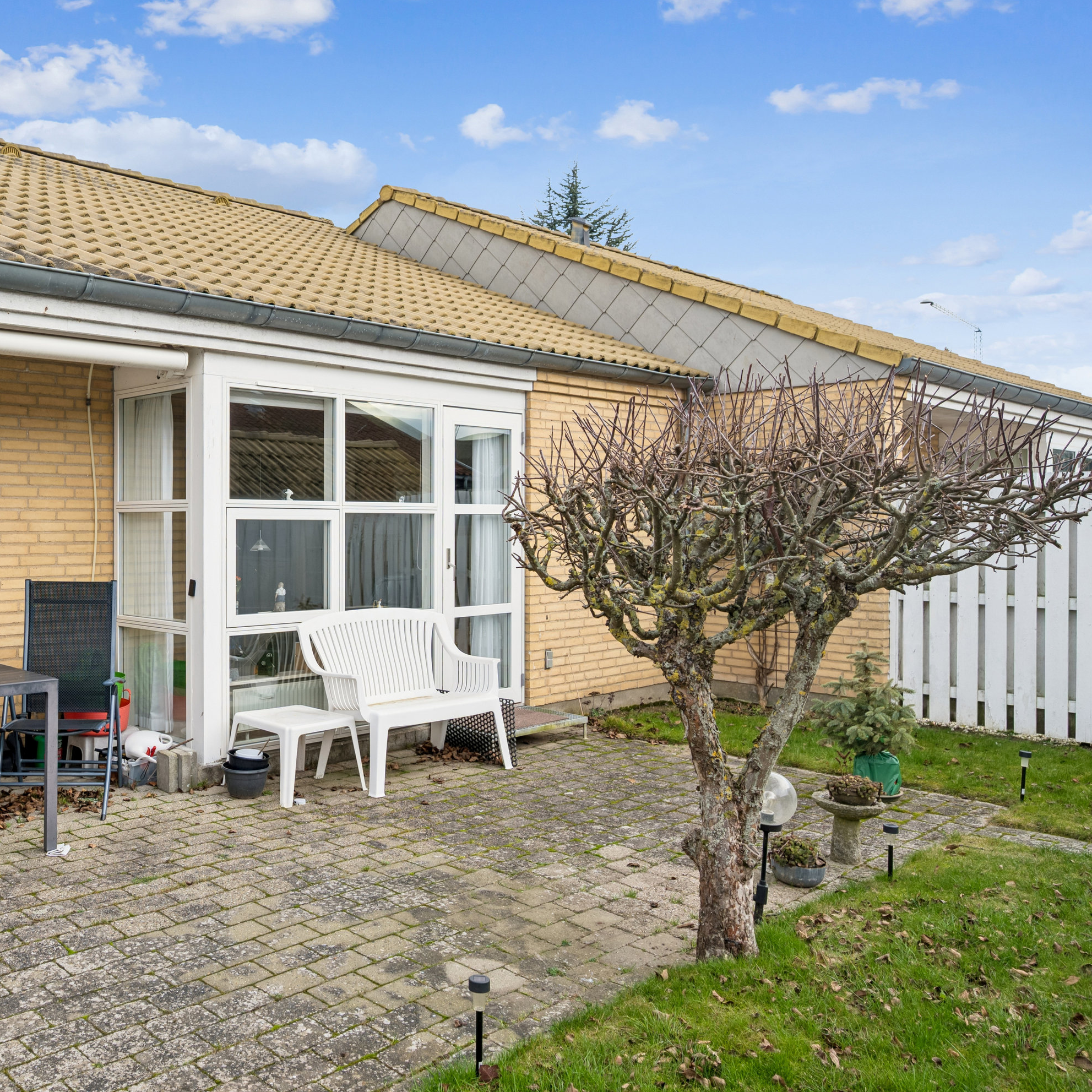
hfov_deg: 55.6
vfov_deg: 57.9
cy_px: 543
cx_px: 294
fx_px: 987
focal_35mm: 28
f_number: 6.3
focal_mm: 21.5
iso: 100
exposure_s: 1/125
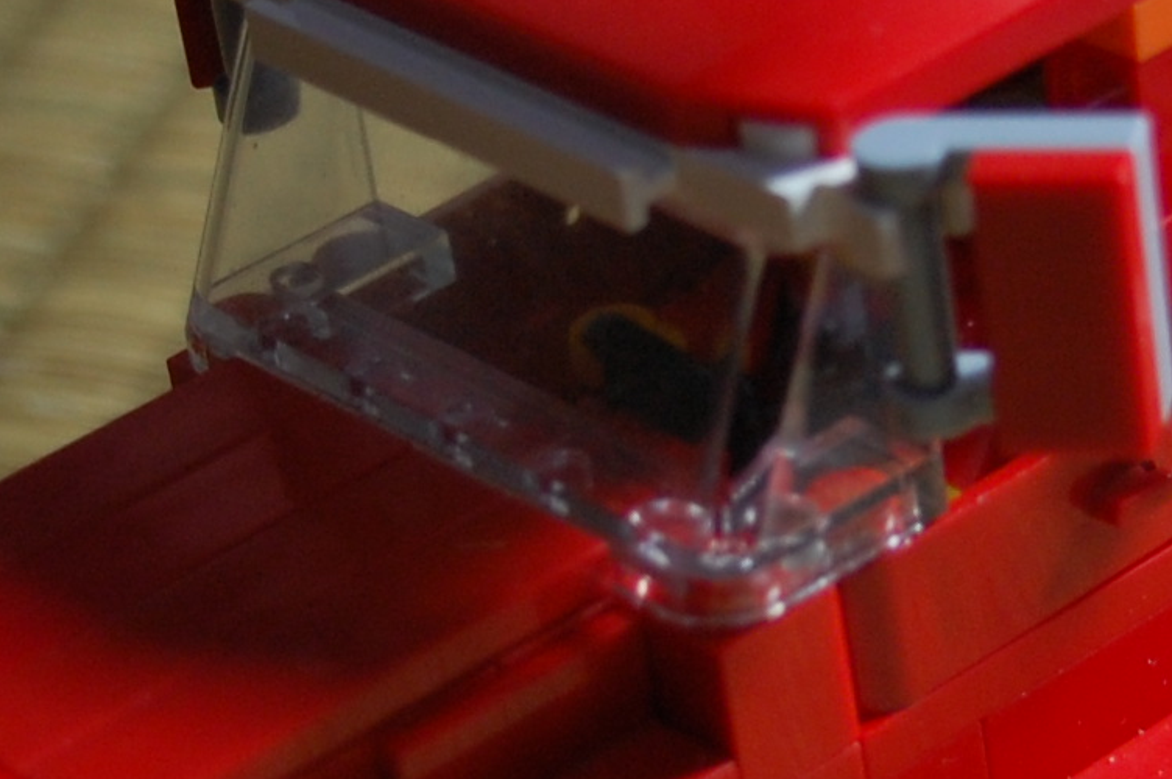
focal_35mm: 192
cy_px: 383
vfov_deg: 7.1
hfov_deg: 10.7
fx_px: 6245
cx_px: 912
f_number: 4.2
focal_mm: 32
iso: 400
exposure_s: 1/60
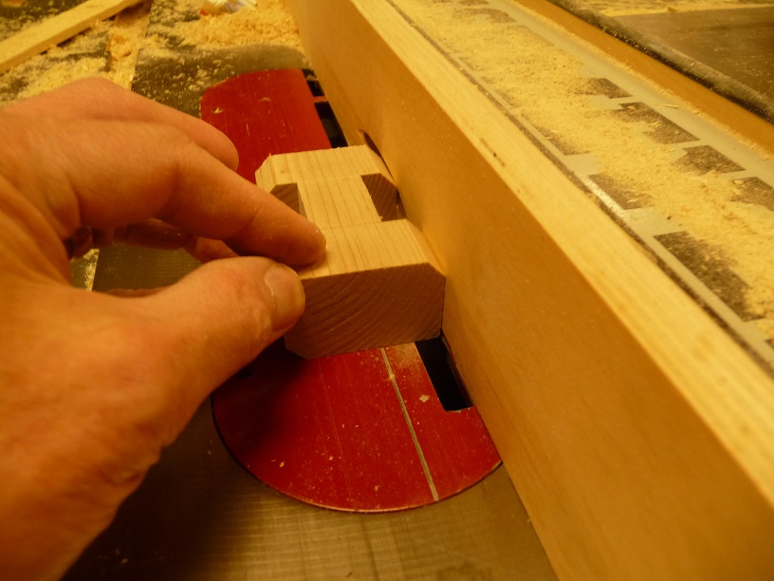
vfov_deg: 49.7
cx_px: 387
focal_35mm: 28
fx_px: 626
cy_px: 290
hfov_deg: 63.4
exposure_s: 1/30
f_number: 3.3
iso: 200
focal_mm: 4.7
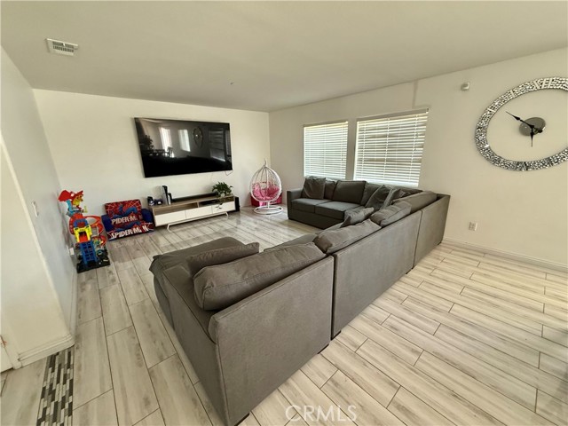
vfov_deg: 85.7
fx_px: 230
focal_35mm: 14
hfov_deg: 102.1
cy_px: 213
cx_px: 284
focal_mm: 2.22
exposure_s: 1/66
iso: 320
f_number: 2.2
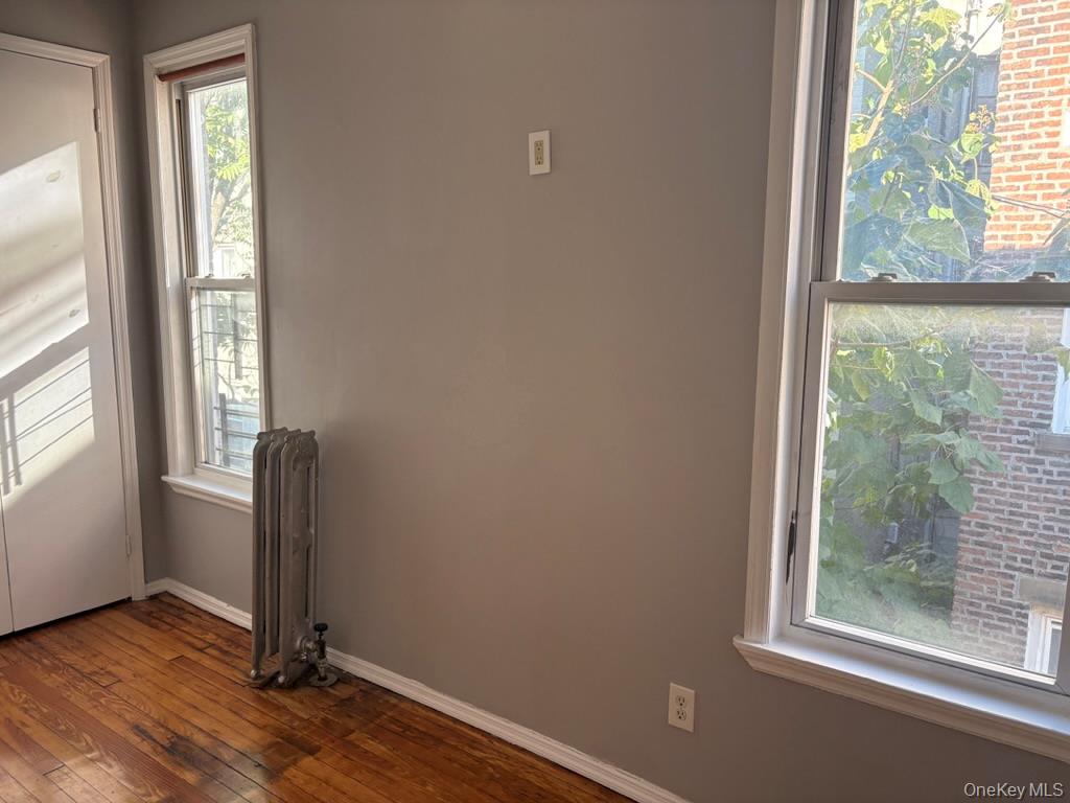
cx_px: 535
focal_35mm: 26
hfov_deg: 67.3
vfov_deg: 53.1
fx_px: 804
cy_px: 402
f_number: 1.6
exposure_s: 1/136
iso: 125
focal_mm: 5.96
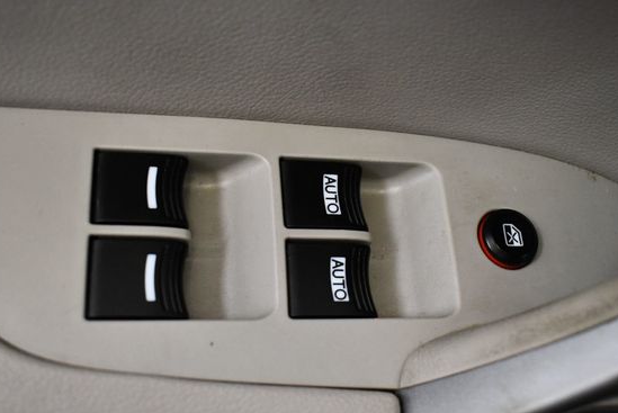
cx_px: 326
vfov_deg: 31.9
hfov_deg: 46.3
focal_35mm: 42
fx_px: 722
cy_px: 223
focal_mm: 18
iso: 1800
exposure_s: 1/125
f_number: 3.5
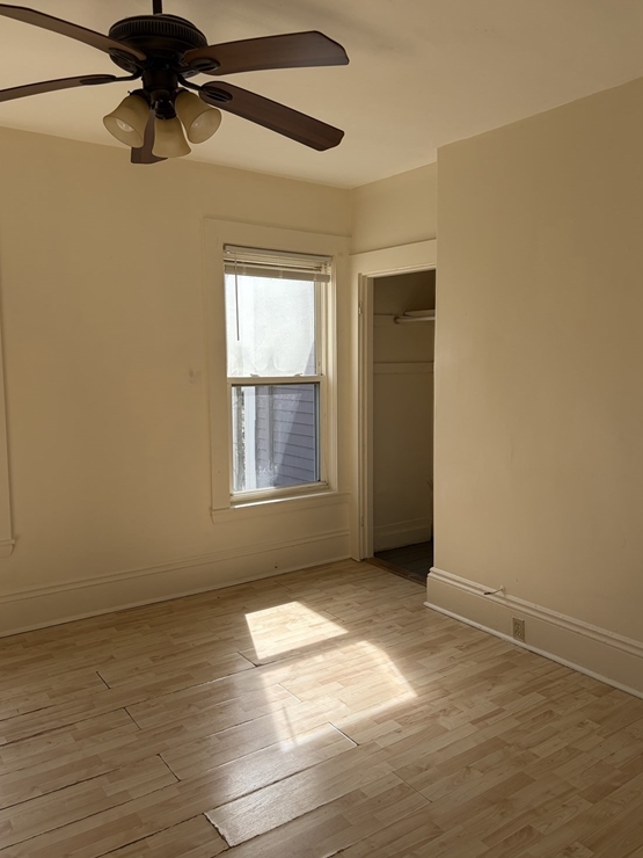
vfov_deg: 65.3
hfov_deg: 51.4
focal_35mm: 27
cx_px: 326
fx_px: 669
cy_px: 420
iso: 50
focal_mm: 5.96
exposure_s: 1/601
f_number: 1.6
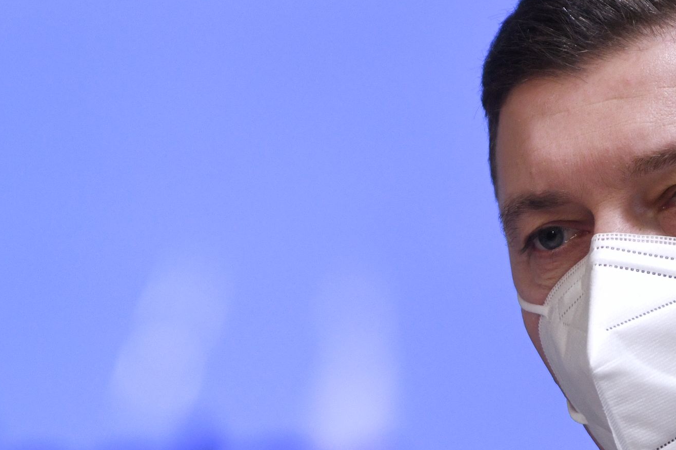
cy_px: 406
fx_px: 11395
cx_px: 243
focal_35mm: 607
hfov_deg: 3.4
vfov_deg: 2.3
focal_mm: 200
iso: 640
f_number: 2.8
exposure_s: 1/200
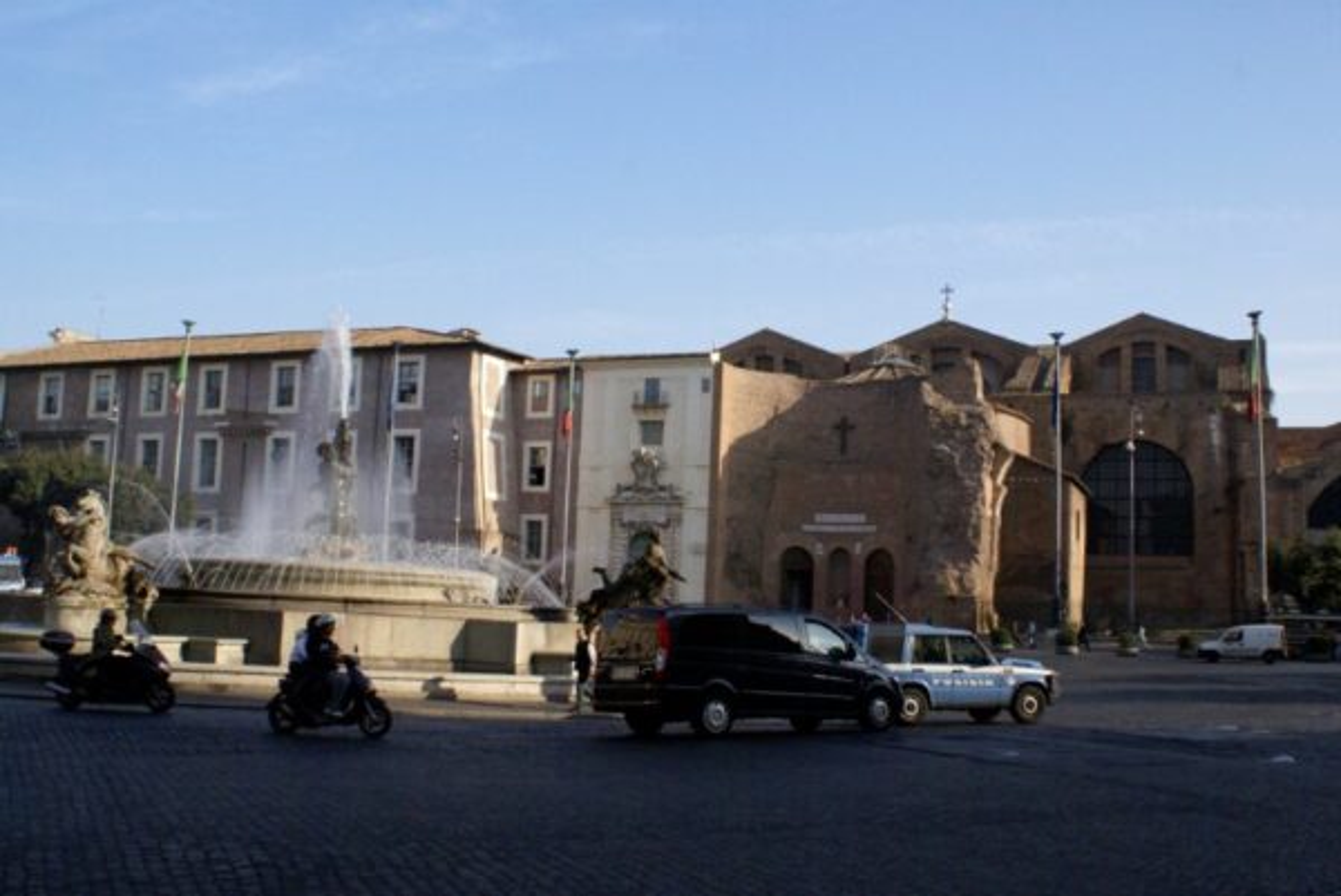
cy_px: 448
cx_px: 670
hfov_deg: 53.1
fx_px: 1342
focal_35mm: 36
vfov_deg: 36.9
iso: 800
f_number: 11
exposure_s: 1/640
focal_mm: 24
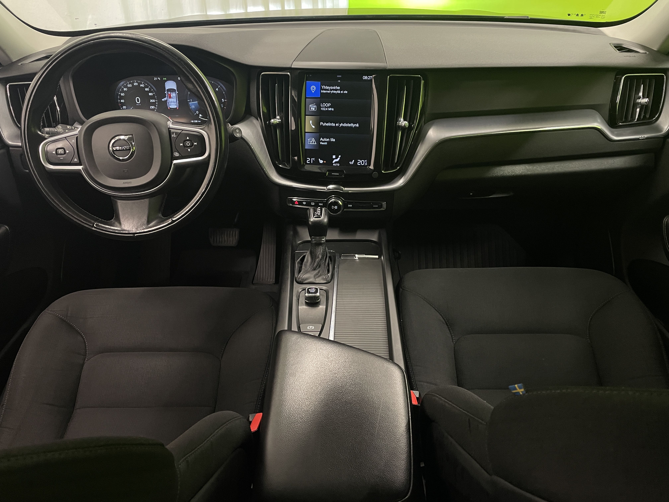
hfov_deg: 67.3
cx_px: 334
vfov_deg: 53.1
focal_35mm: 26
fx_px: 502
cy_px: 251
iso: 250
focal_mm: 4.2
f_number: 1.6
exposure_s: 1/50
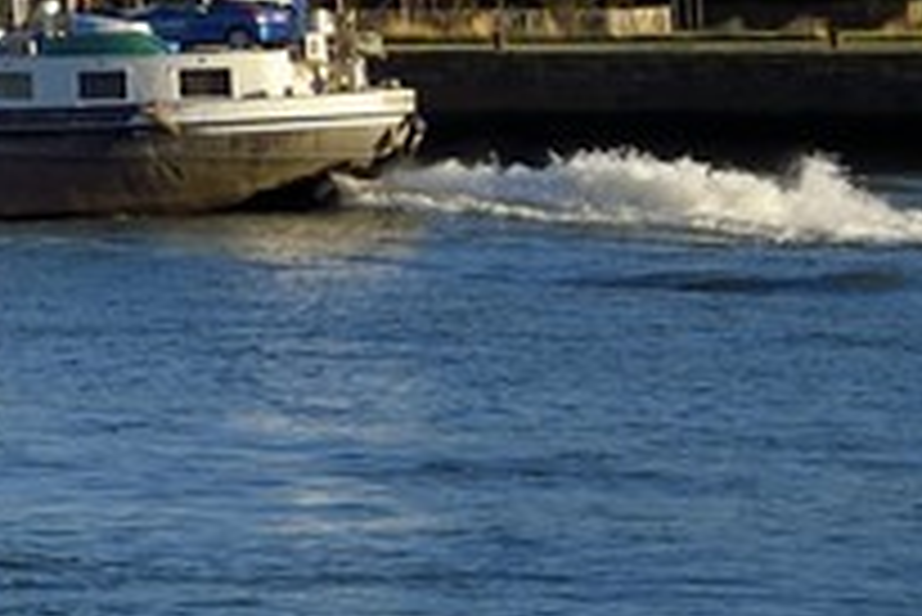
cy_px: -508
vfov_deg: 6.0
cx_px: -2478
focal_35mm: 226
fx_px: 5792
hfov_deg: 7.3
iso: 200
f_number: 11
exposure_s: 1/320
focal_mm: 29
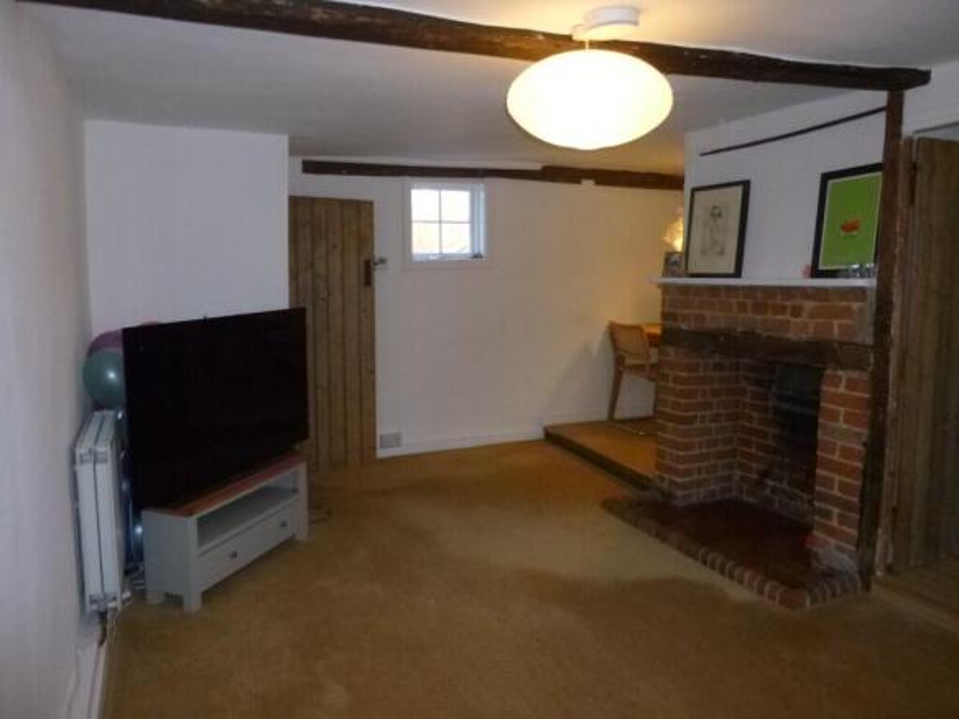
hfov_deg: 69.4
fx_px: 692
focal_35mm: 25
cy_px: 360
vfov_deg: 54.9
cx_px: 480
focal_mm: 4.5
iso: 400
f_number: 3.1
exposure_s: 1/60
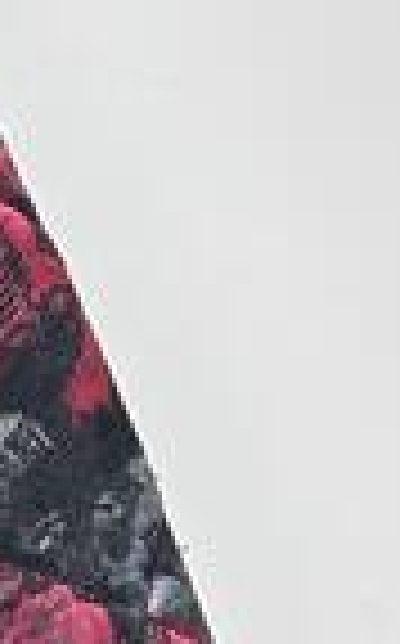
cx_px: -773
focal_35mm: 154
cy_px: 1148
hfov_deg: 7.5
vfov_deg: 12.5
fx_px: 2694
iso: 80
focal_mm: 5.7
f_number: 1.5
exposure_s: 1/60
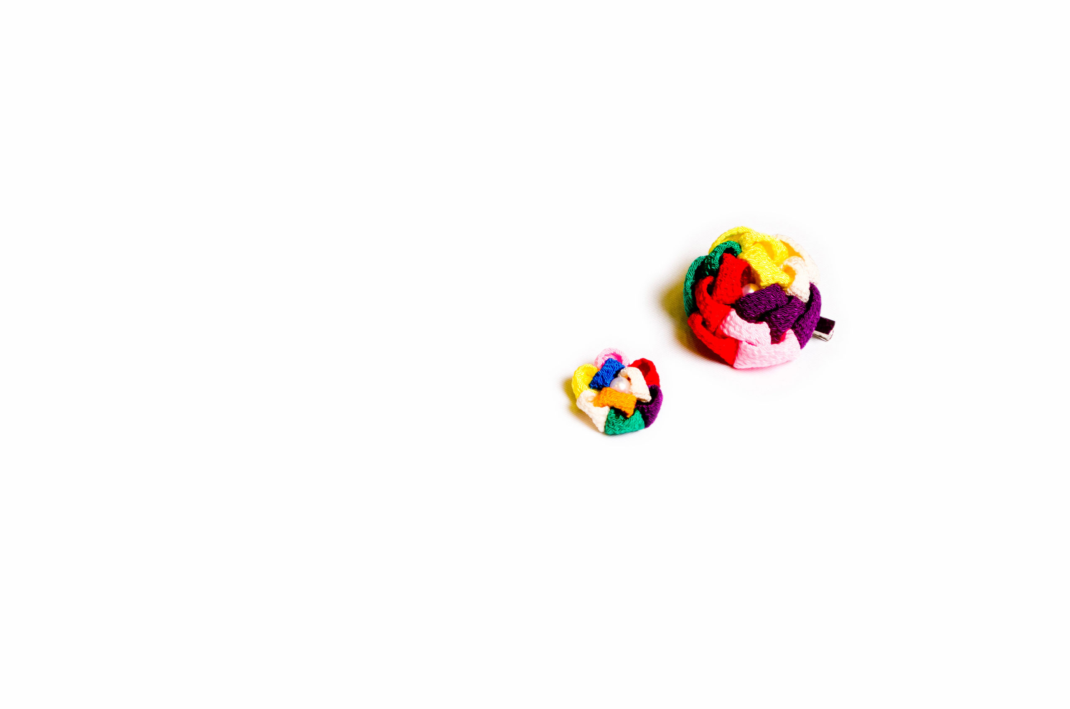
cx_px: 535
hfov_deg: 24.7
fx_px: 2447
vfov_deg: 16.5
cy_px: 354
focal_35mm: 82
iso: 800
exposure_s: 1/200
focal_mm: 55
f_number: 5.6
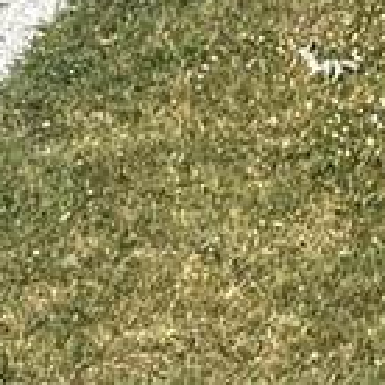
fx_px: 2680
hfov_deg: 8.0
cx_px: 605
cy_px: -550
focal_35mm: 213
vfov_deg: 7.6
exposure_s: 1/3413
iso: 50
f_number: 1.6
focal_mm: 5.1
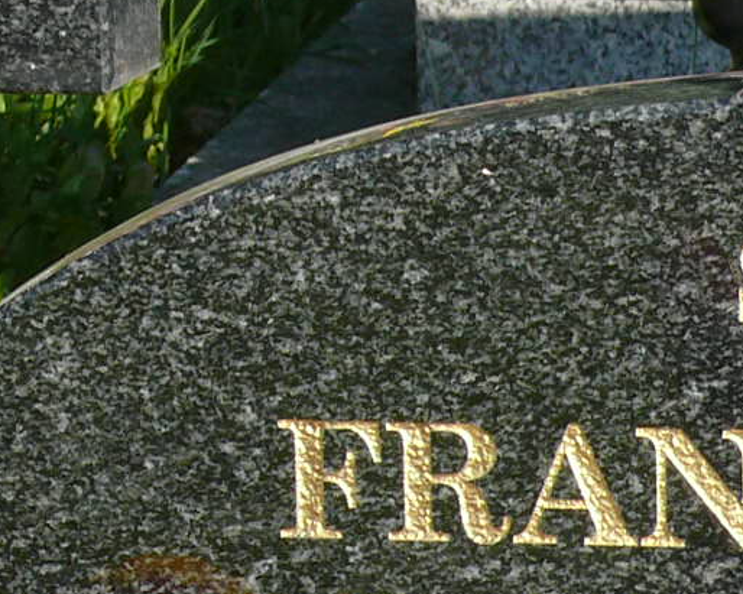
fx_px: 6486
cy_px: 639
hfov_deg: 6.5
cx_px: 869
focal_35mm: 295
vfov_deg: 5.2
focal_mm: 13
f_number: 5.6
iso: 100
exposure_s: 1/250
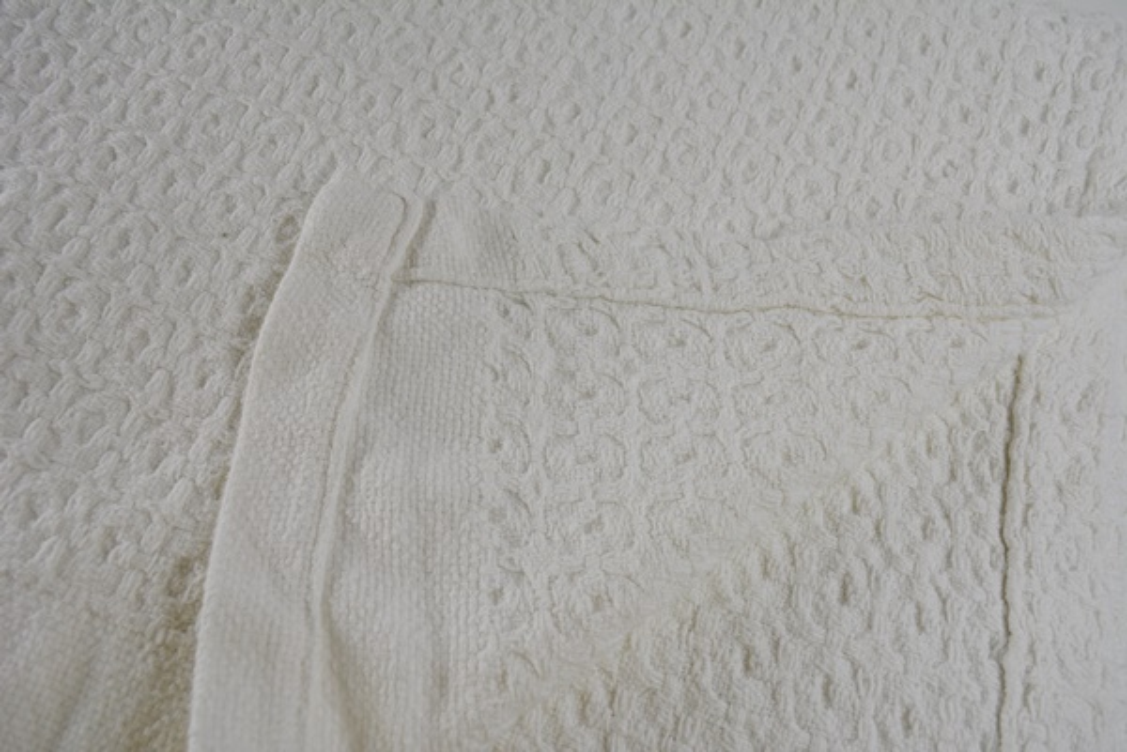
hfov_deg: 57.2
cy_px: 376
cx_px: 564
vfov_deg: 40.0
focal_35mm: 33
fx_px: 1033
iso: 200
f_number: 6.3
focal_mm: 22
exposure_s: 1/160
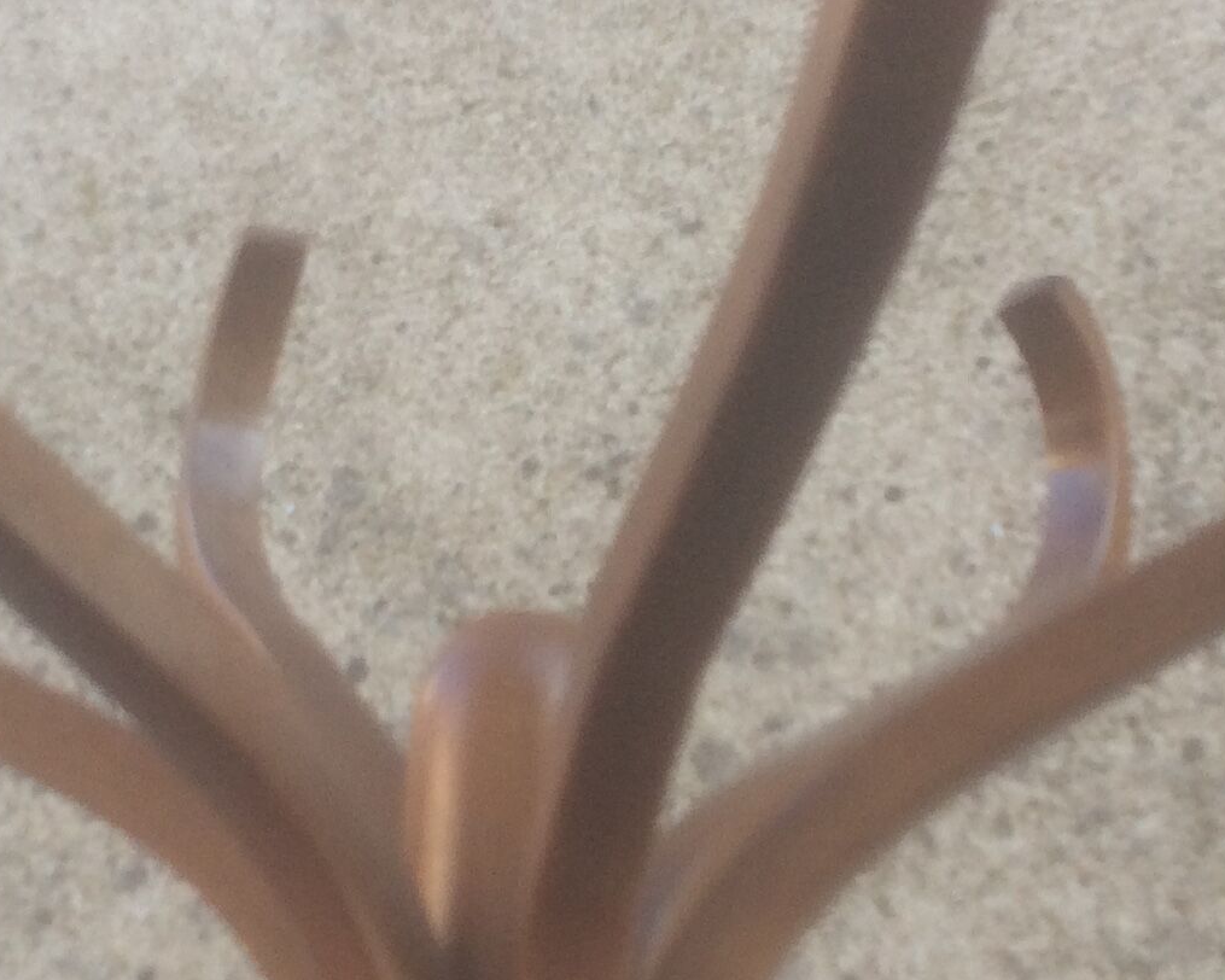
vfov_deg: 16.8
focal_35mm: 91
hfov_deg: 21.0
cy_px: 780
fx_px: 3299
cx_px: 681
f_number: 2.2
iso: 40
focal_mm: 4.15
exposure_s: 1/100
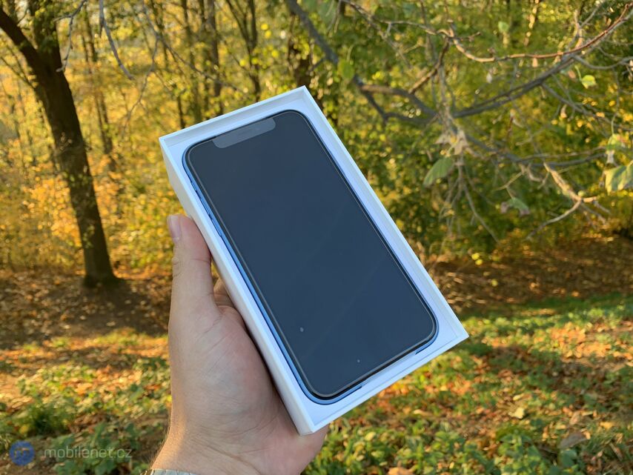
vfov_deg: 53.1
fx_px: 476
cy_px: 238
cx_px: 316
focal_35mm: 26
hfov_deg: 67.3
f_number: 1.8
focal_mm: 4.25
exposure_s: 1/121
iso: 40
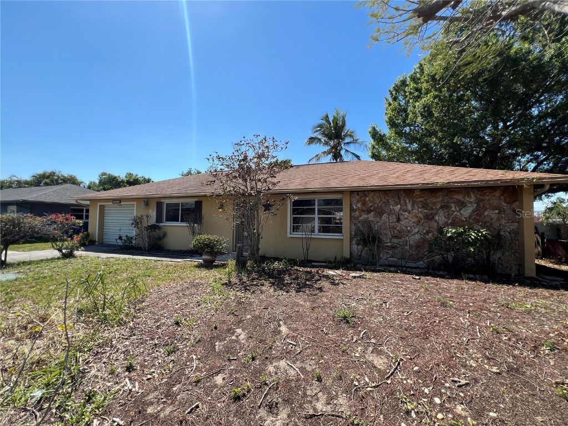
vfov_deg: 89.9
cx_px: 284
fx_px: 213
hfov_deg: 106.2
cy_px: 213
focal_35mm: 13
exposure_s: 1/1130
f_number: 1.8
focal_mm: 1.57
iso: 32
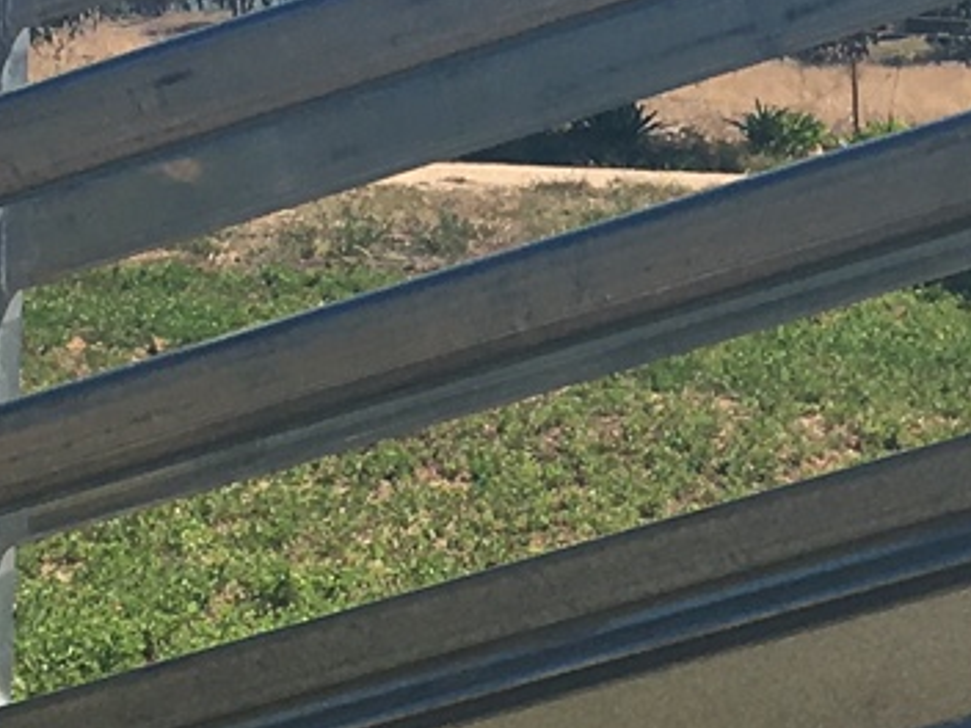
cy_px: 480
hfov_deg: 11.7
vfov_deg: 8.9
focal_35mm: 166
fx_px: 4656
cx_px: 1117
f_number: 2.2
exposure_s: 1/1789
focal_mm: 4.15
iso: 25
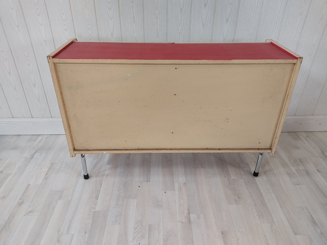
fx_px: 246
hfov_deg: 67.3
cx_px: 164
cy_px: 122
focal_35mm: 26
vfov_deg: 53.1
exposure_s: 1/33
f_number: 1.79
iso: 595
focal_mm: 4.74
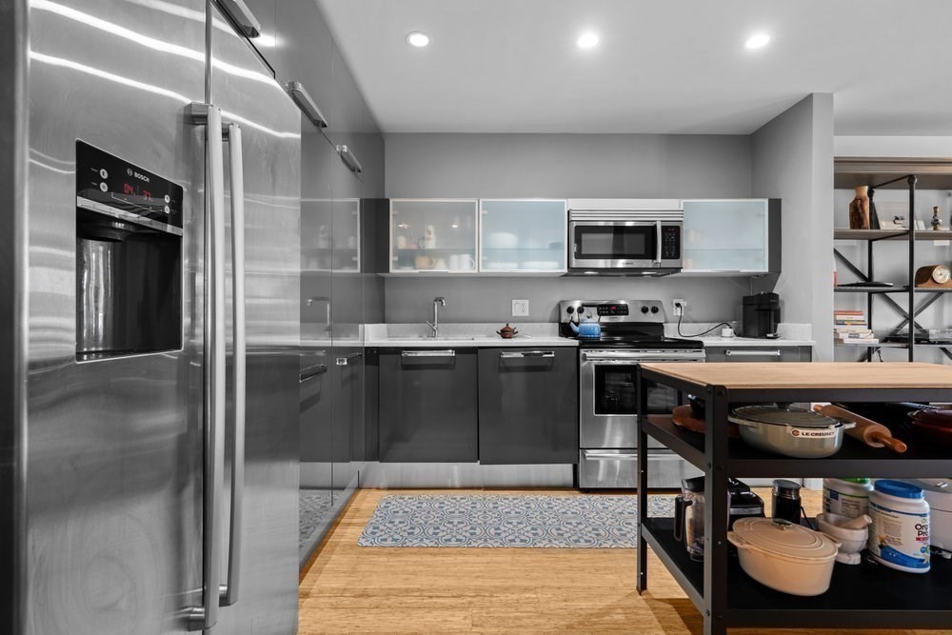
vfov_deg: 70.5
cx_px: 476
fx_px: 450
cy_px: 318
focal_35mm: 17
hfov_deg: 93.3
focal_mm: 17
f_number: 9
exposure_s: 2.5
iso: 200
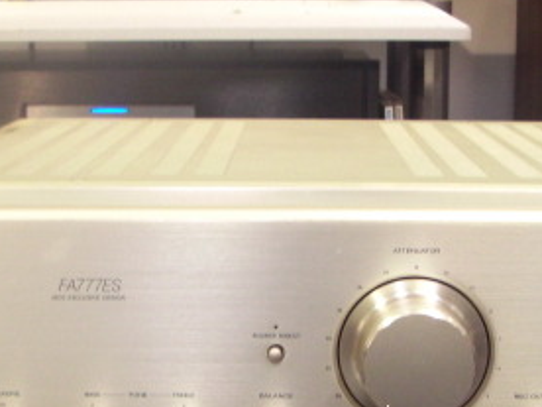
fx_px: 1378
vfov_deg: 16.7
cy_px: 285
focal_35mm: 88
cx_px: 328
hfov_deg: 22.2
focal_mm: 6.3
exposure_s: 1/20
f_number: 3.4
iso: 200
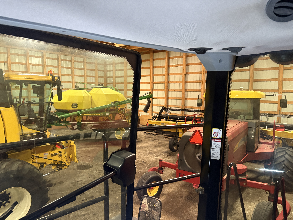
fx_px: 220
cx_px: 146
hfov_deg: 67.3
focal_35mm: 26
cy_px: 110
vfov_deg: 53.1
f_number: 1.6
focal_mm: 5.96
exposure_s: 1/60
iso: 400
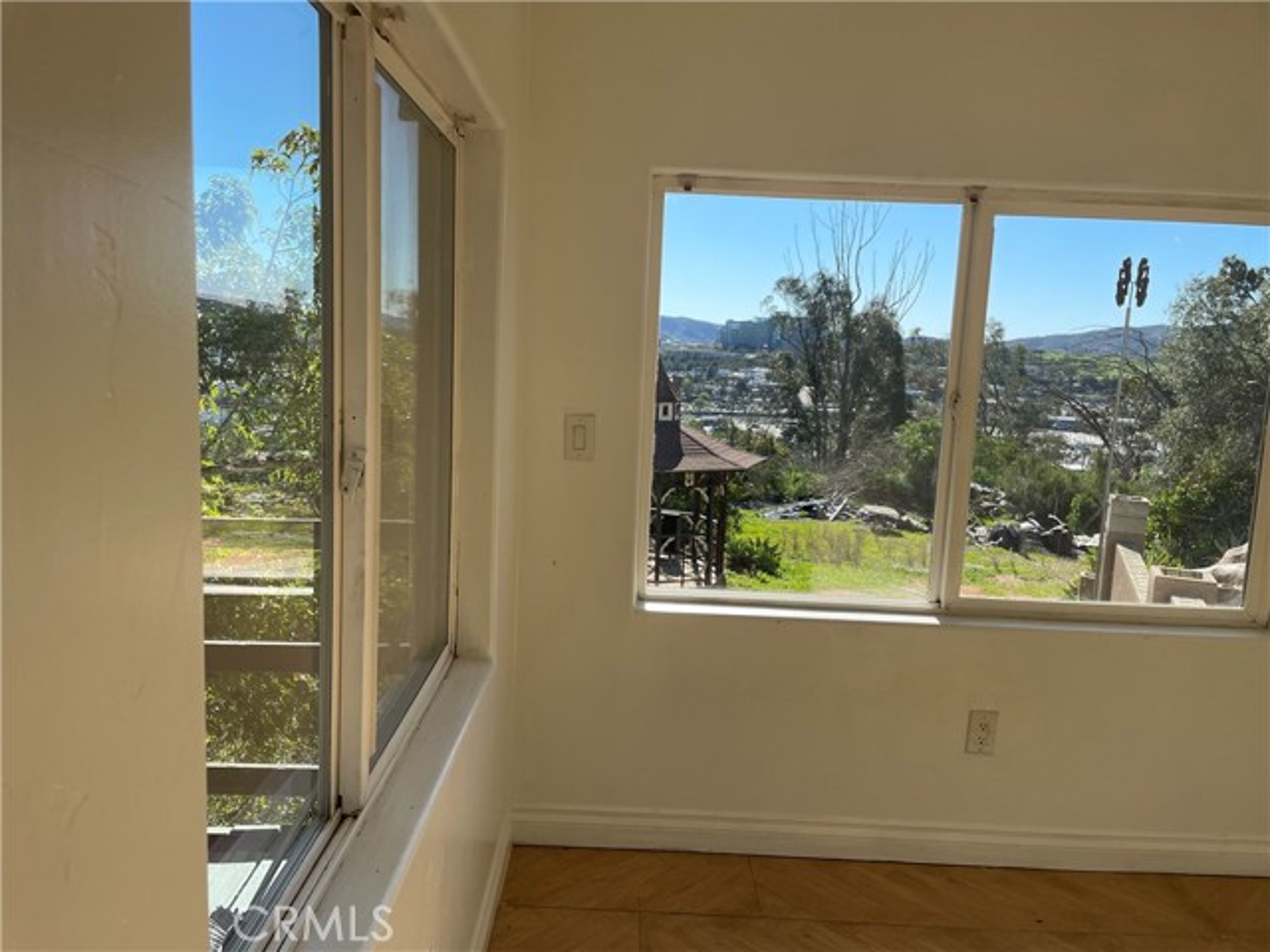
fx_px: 954
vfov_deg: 53.1
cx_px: 635
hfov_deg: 67.3
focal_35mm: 26
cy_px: 476
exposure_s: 1/1401
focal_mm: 4.2
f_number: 1.6
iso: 32
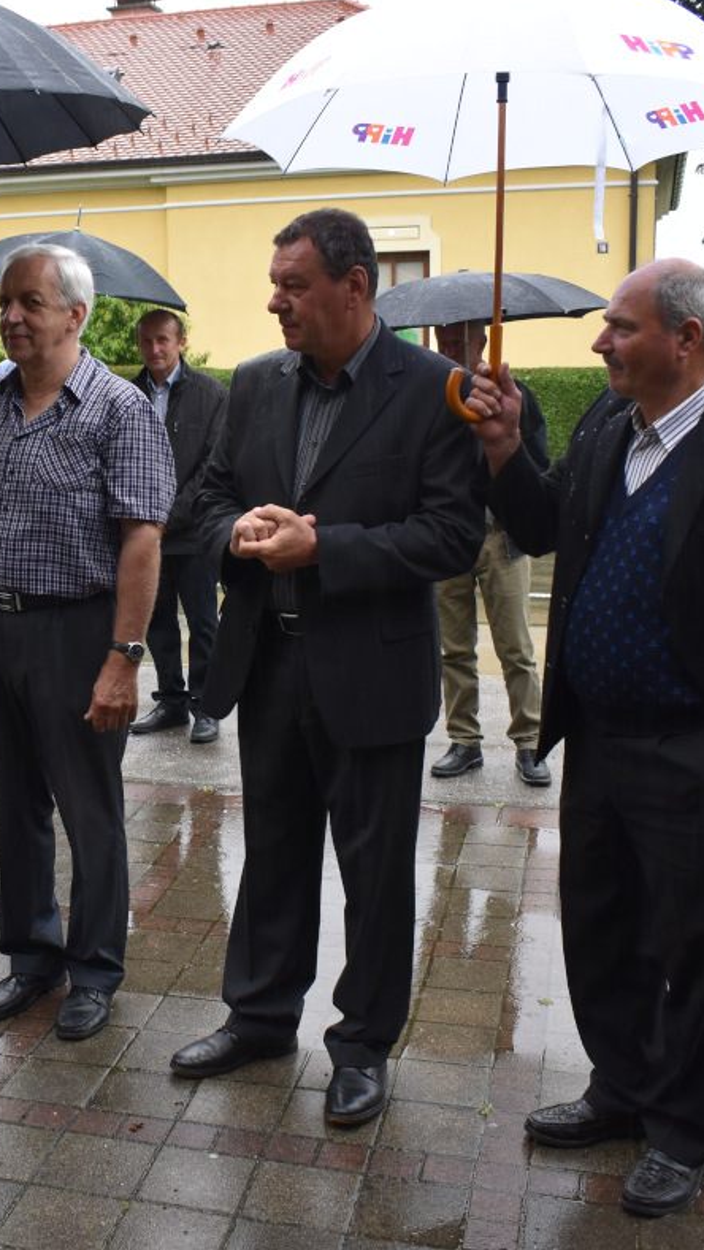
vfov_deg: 47.4
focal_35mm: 43
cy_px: 618
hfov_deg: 27.2
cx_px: 141
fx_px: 1427
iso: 400
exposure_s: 1/80
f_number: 5
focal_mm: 18
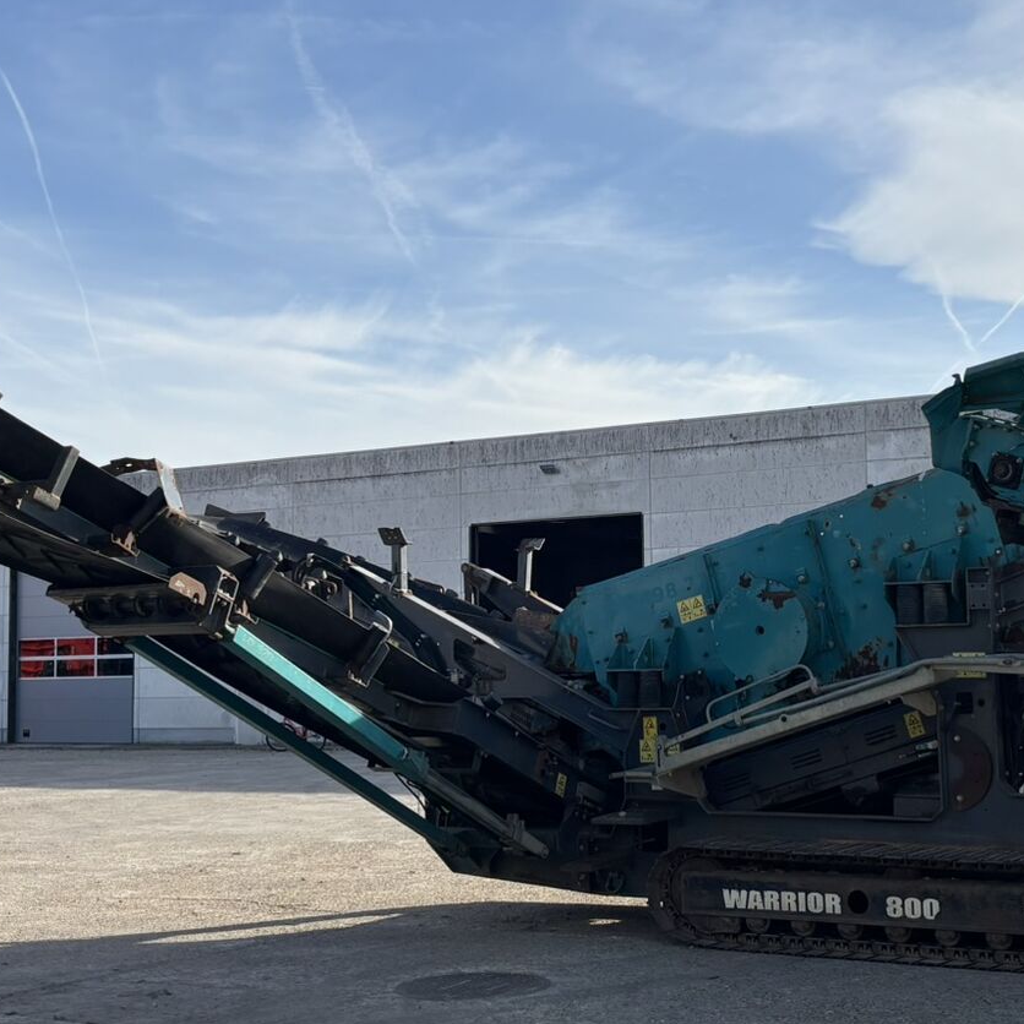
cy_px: 516
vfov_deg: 31.1
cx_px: 638
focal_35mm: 55
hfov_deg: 31.0
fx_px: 1841
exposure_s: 1/3021
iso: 50
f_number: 1.6
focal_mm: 5.96
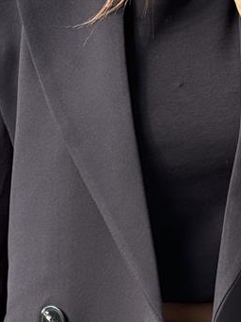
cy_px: 170
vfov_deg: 10.5
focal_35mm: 189
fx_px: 1756
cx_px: 207
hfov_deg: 7.8
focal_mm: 6.76
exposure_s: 1/121
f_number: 1.78
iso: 100
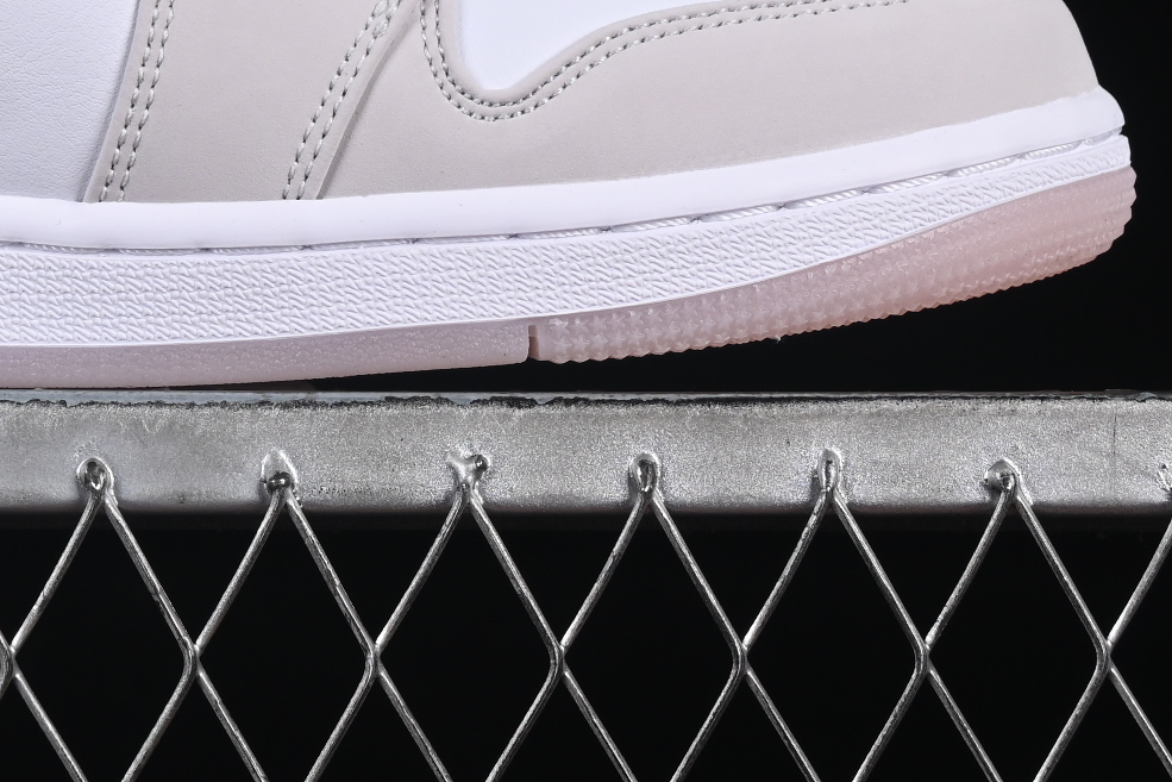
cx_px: -54
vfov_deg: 6.4
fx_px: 6902
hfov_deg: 9.6
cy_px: -300
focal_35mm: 212
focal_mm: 50
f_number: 8
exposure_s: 1/80
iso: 160
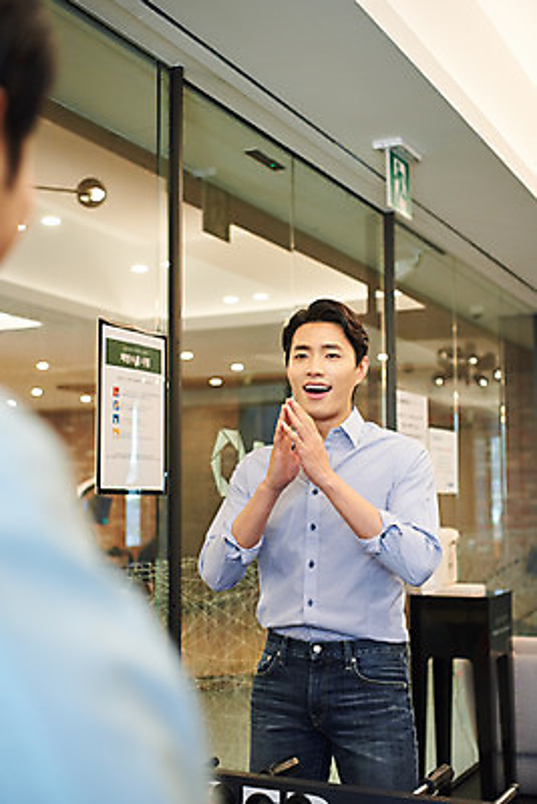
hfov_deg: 28.1
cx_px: 268
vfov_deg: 41.1
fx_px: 1073
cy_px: 402
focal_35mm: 48
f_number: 3.2
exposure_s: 1/100
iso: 800
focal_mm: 48
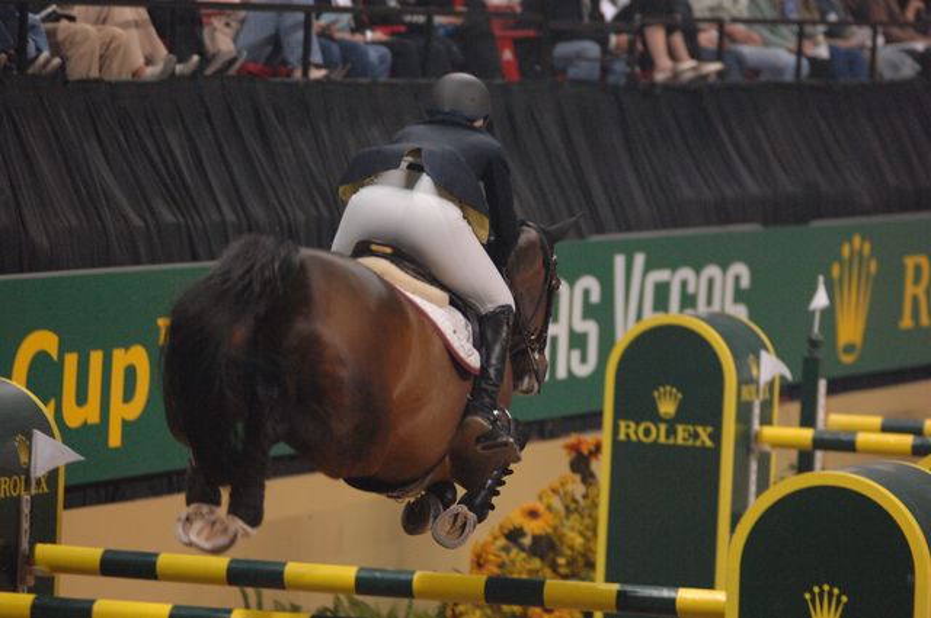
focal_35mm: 248
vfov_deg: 5.5
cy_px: 309
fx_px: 6392
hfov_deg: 8.3
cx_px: 466
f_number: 2.8
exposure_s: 1/320
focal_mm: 165
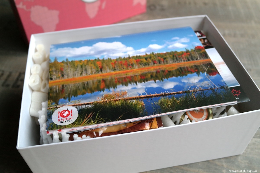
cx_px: 130
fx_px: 260
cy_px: 86
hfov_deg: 53.1
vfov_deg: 36.9
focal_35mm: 36
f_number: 4
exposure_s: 1/50
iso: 800
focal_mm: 24
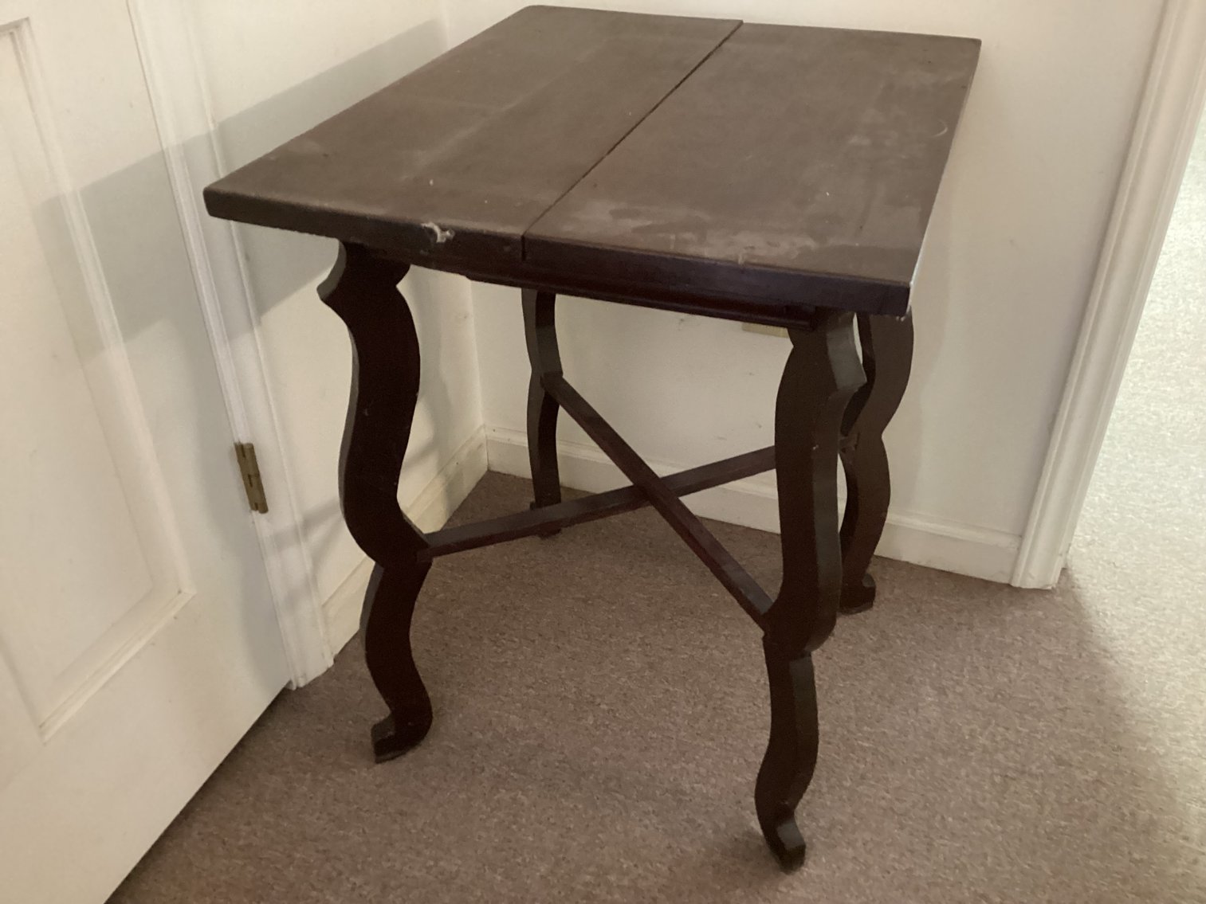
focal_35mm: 31
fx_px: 1080
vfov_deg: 45.4
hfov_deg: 58.3
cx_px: 603
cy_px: 452
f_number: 2.4
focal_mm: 3.3
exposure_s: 1/24
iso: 640
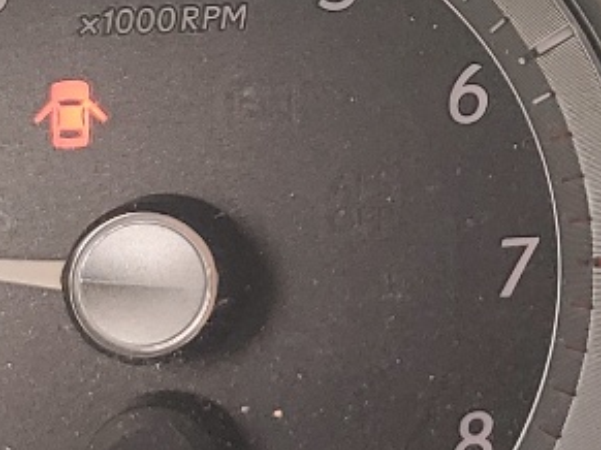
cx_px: 830
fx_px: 2482
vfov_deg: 10.3
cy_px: 37
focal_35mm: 143
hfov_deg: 13.2
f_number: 1.5
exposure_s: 1/139
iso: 50
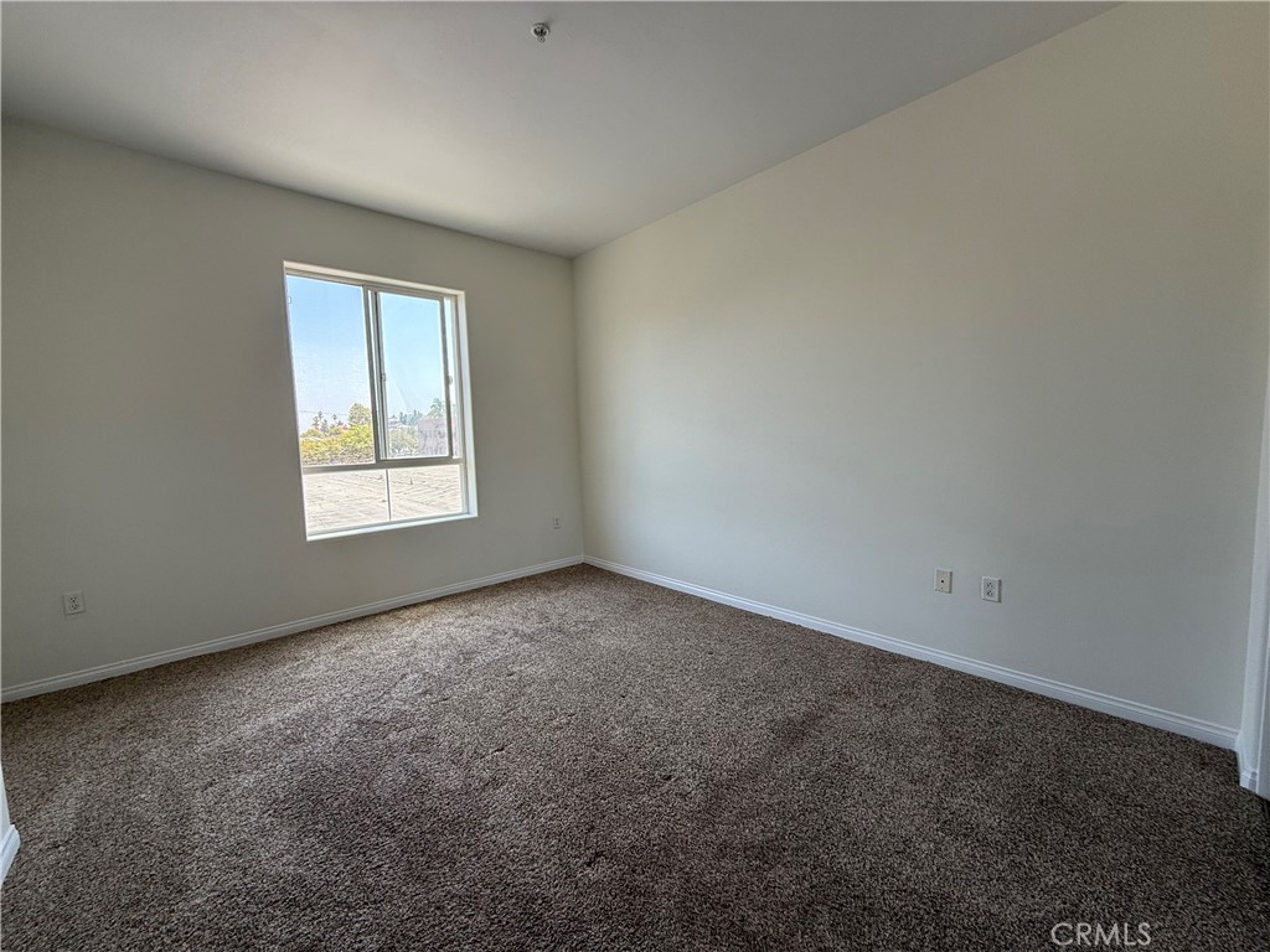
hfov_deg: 102.1
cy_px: 476
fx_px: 514
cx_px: 635
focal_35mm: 14
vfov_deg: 85.7
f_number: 2.2
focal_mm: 2.22
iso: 64
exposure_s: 1/143
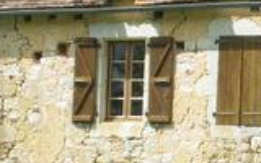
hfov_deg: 9.9
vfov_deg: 6.5
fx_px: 1444
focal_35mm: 203
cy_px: 129
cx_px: 450
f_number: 4.4
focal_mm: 9
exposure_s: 1/320
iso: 64
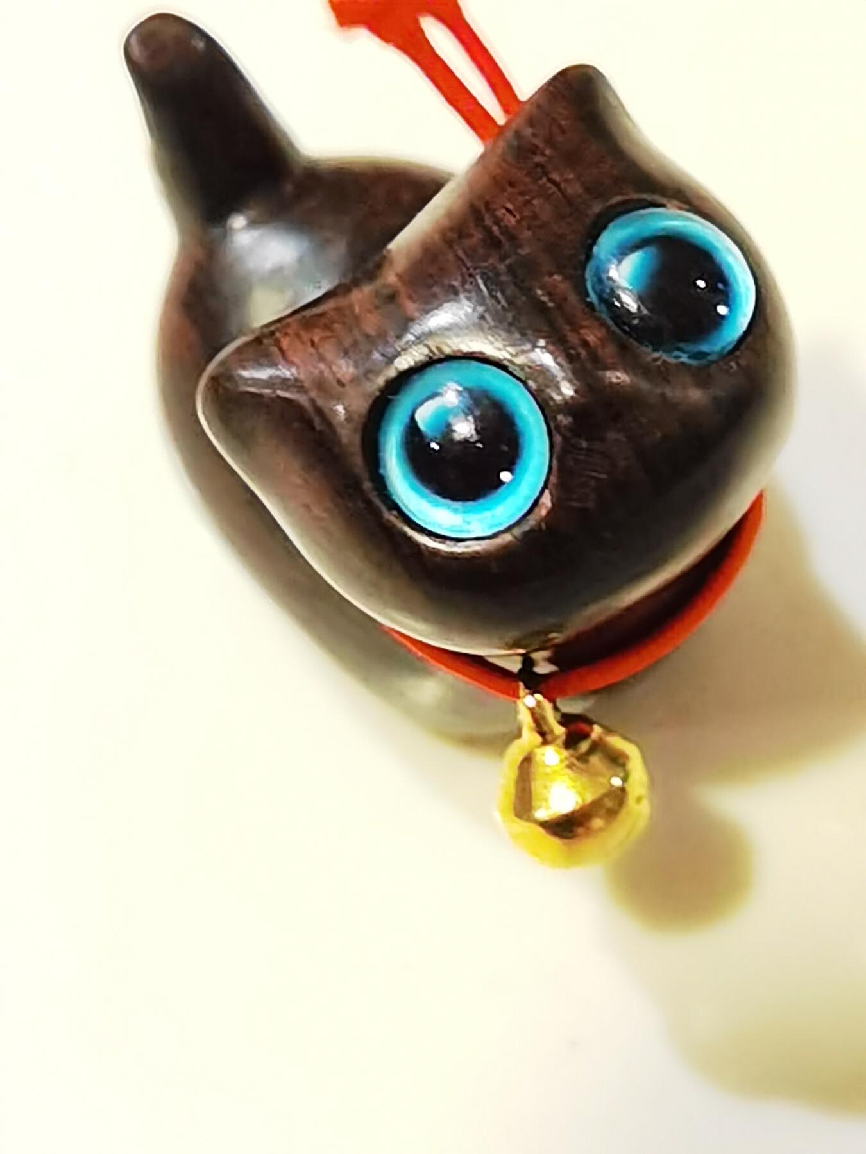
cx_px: 433
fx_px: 3436
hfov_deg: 14.4
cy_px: 577
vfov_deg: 19.1
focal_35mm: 103
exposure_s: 1/20
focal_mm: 6.71
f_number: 1.9
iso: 640
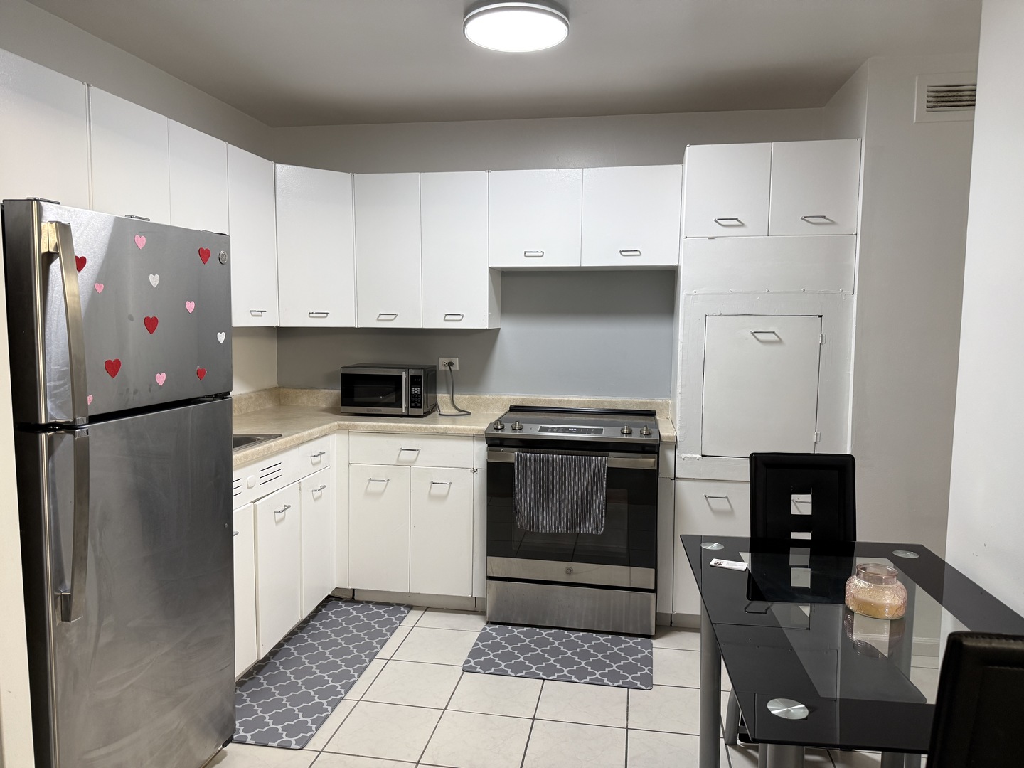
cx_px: 512
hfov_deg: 71.6
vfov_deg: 56.8
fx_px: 710
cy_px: 384
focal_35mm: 24
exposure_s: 1/120
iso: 200
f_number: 1.78
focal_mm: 6.76
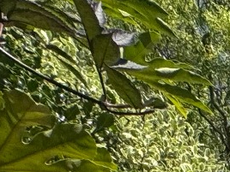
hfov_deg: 10.6
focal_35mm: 107
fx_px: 711
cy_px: 628
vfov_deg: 8.8
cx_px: 734
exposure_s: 1/1256
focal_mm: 2.22
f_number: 2.2
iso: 50
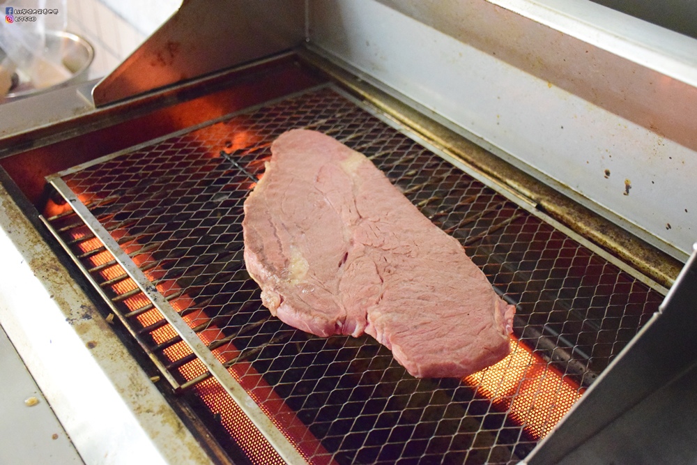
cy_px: 232
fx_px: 784
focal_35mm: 40
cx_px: 348
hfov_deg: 47.9
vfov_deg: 33.0
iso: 12800
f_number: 4
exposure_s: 1/50
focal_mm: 27
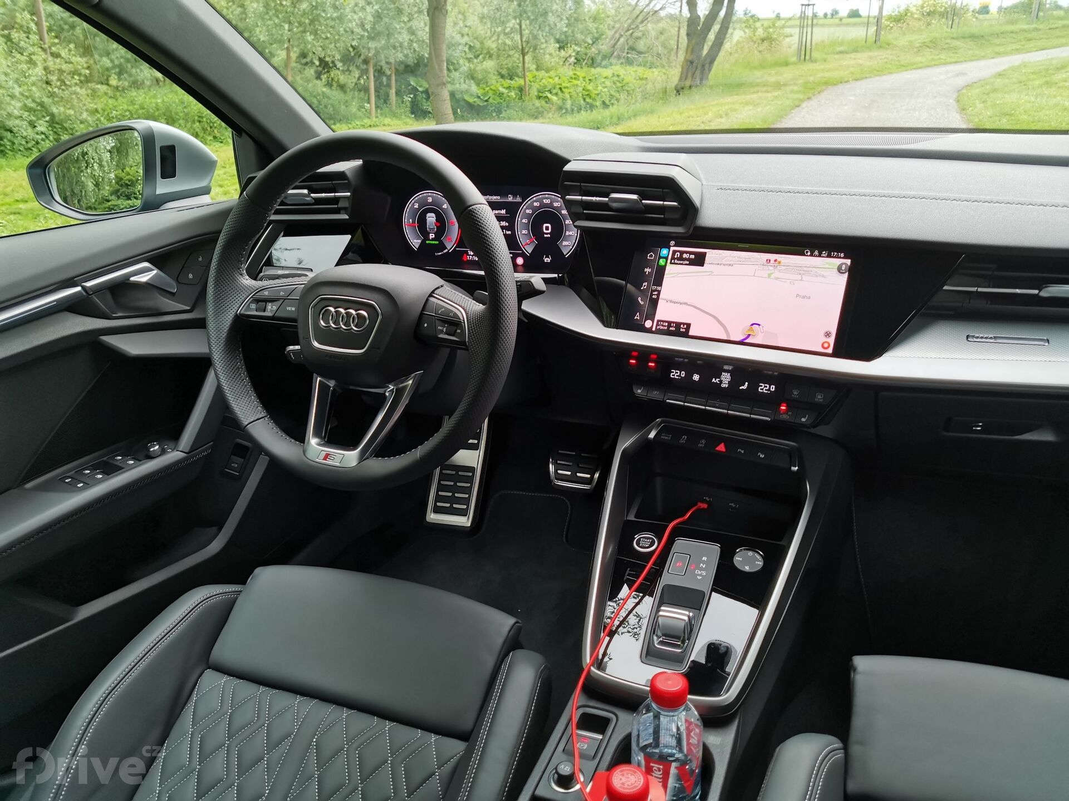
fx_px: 803
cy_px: 400
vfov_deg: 53.1
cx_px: 534
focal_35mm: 26
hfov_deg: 67.3
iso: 50
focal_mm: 4.66
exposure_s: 1/157
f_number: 1.4
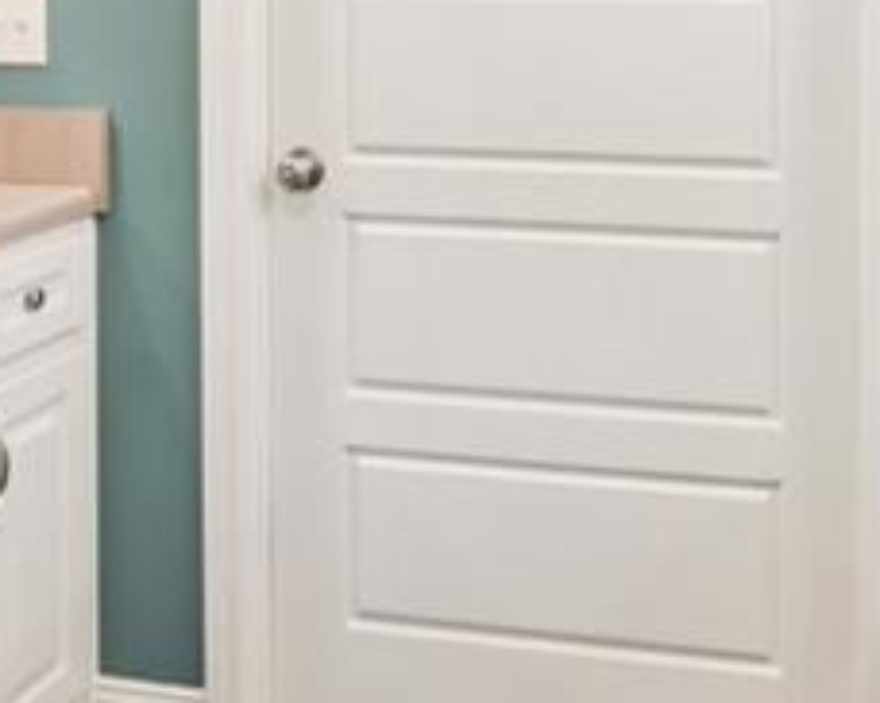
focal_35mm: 59
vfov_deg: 24.3
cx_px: 564
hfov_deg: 31.8
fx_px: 1535
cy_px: -37
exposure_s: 1/6
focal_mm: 14
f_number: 8
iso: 320
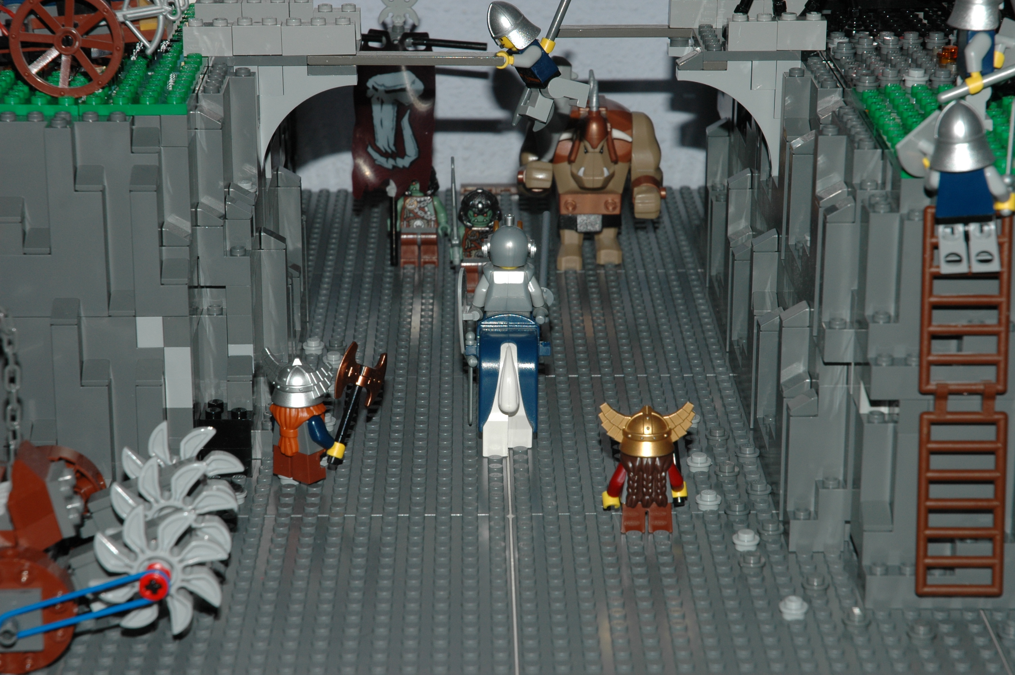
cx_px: 508
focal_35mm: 98
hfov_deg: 20.9
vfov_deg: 14.0
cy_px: 338
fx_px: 2746
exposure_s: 1/500
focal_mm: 65
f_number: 11
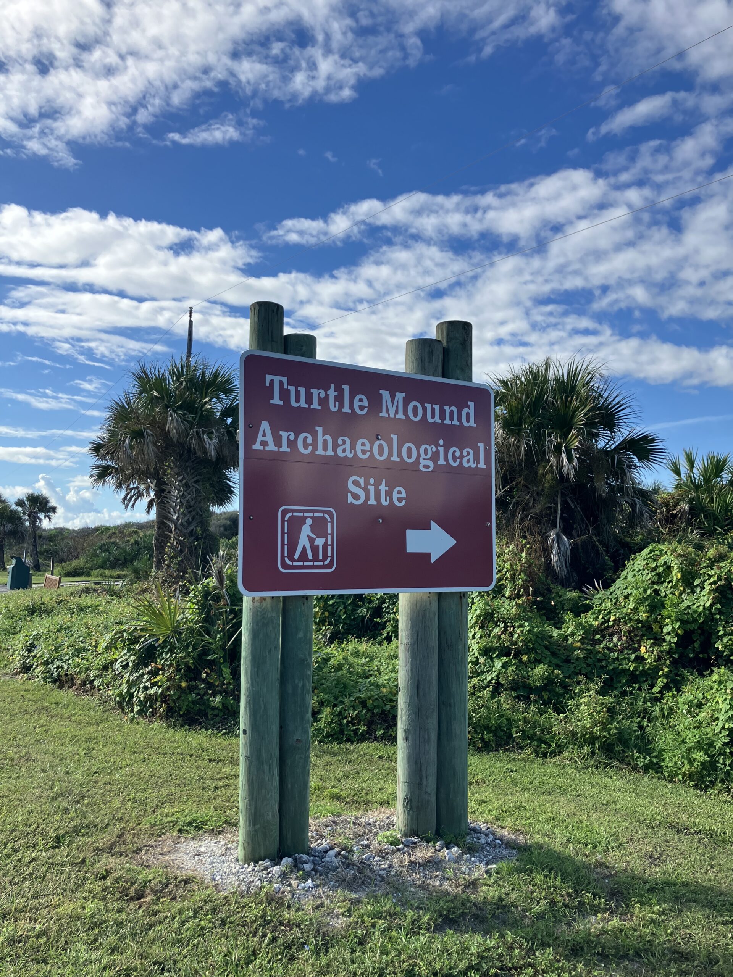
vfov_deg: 63.4
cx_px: 366
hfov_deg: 49.7
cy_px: 488
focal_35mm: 28
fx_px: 791
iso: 32
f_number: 1.8
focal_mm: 3.99
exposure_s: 1/1675
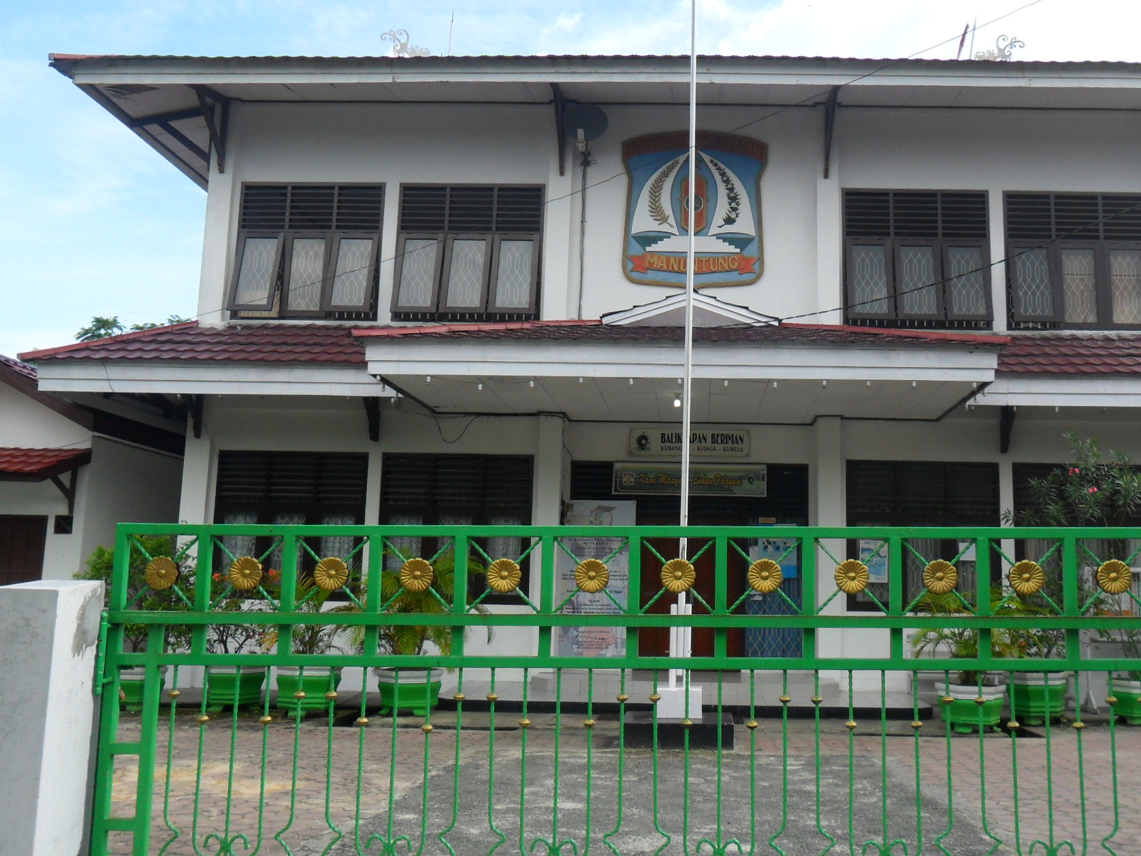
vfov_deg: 42.9
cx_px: 693
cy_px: 417
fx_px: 1088
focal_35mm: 33
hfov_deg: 54.9
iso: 100
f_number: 3.5
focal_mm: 4.9
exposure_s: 1/500
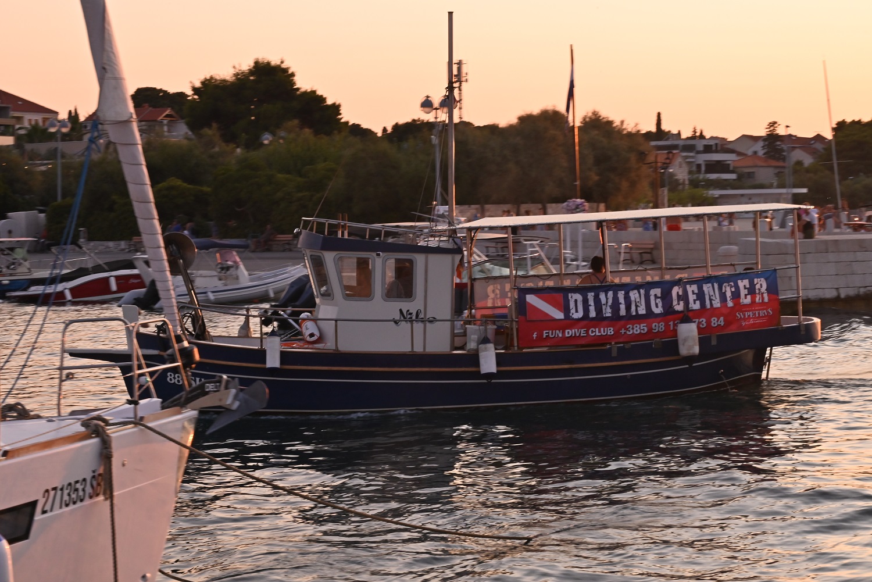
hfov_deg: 27.0
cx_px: 436
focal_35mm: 75
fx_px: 1817
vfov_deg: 18.2
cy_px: 291
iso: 1250
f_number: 29
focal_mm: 75
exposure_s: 1/80
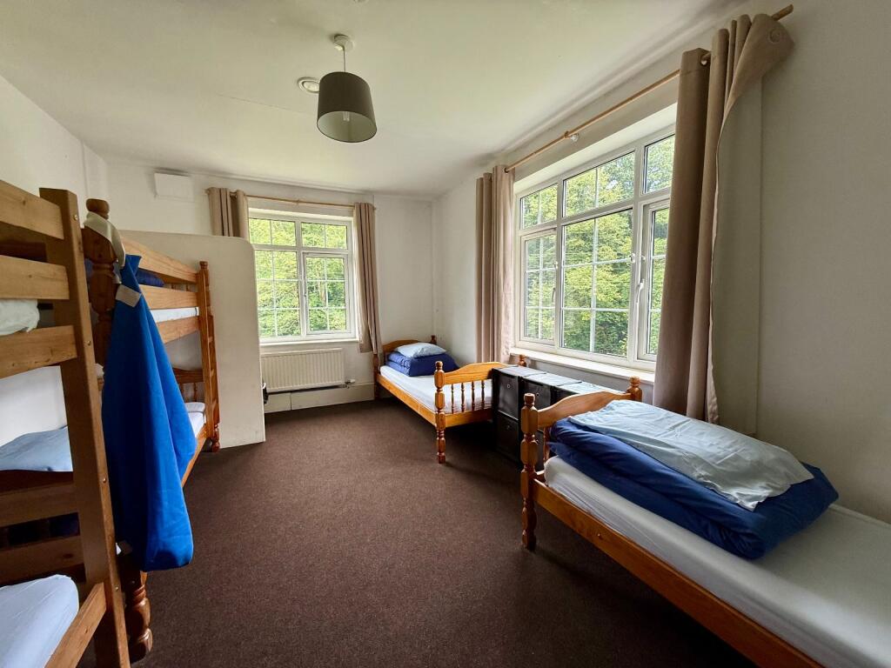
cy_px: 334
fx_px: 360
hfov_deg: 102.1
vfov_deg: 85.7
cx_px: 446
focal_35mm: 14
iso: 80
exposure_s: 1/99
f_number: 2.2
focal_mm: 2.22
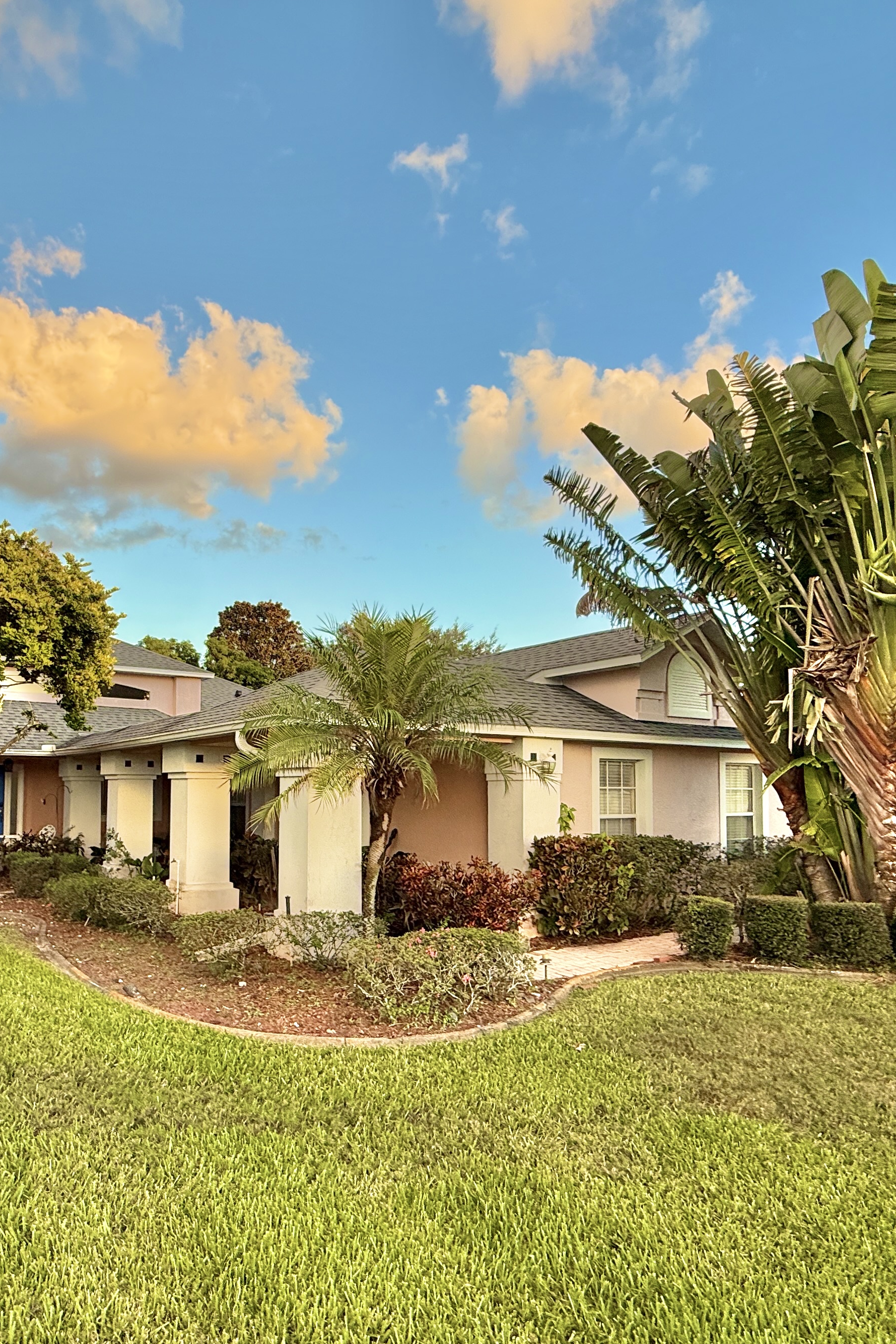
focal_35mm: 22
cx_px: 304
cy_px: 745
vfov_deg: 78.3
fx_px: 821
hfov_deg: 56.1
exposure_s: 1/230
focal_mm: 2.22
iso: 50
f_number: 2.2
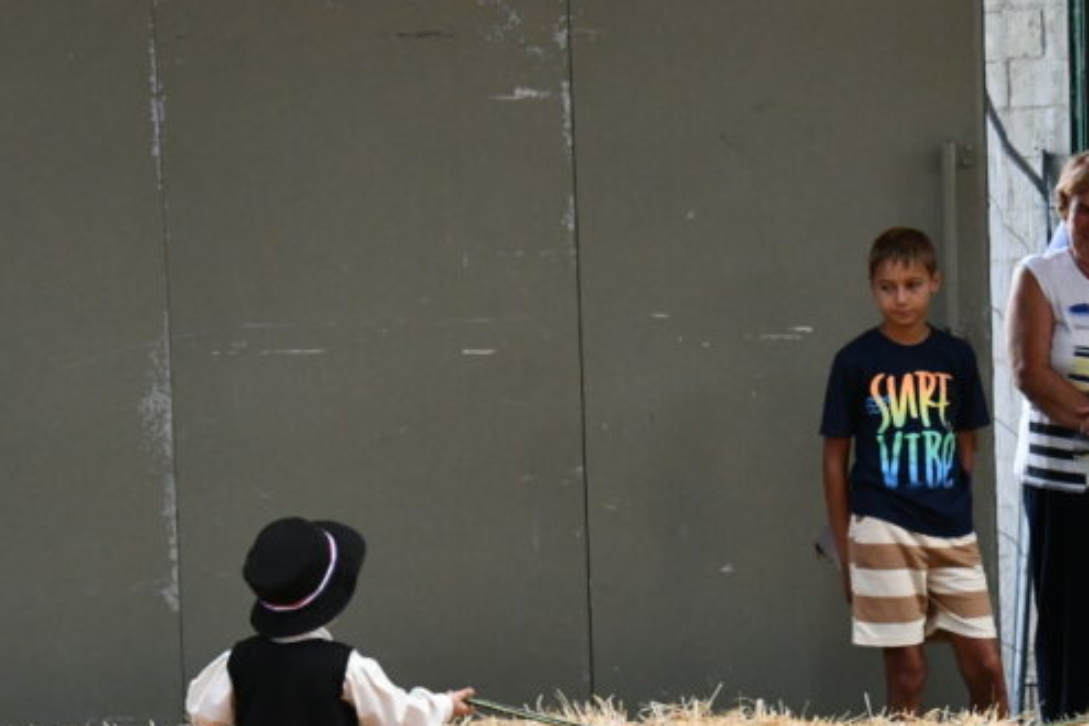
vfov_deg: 7.6
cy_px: 503
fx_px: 5445
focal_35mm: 180
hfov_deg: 11.4
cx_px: 805
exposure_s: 1/320
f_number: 9
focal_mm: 58
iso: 3200
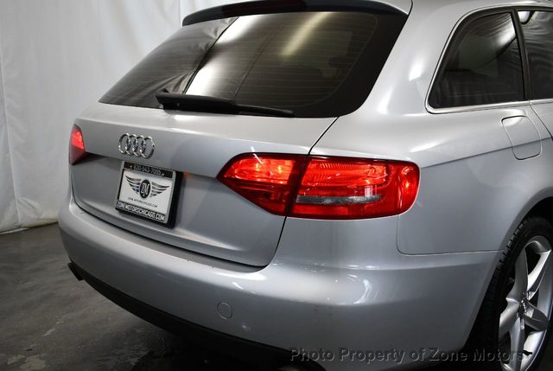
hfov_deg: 48.4
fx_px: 615
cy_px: 186
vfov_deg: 33.5
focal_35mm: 40
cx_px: 276
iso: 640
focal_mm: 20
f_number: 3.5
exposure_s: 1/250
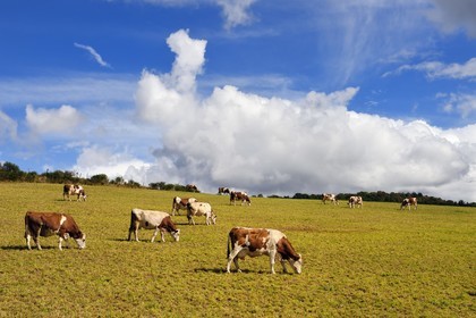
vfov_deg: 24.6
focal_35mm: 55
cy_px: 159
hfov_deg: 36.2
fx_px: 727
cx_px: 238
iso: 200
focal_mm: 55
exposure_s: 1/250
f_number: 16
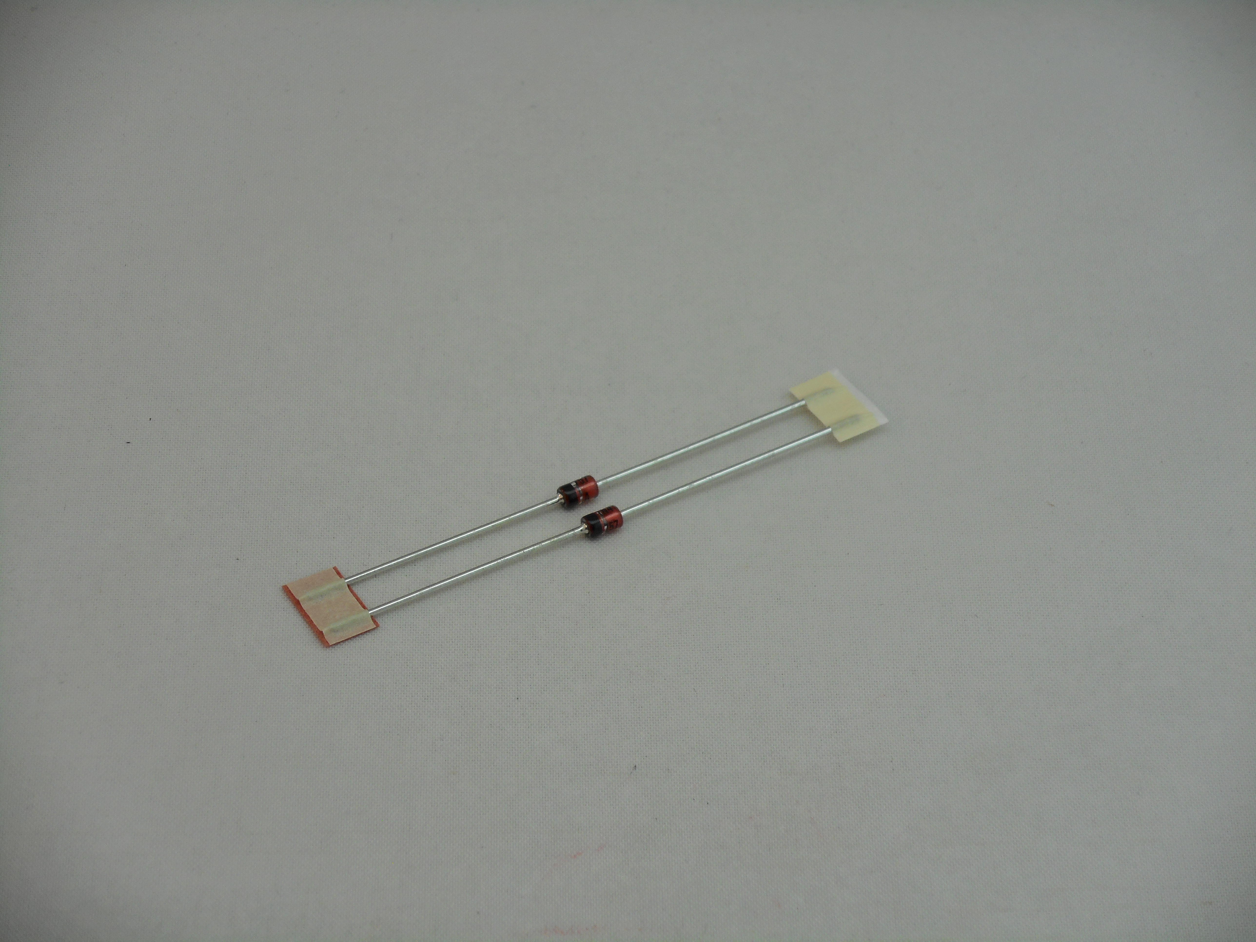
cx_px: 628
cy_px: 471
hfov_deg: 16.8
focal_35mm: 117
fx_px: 4245
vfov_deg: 12.7
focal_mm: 20.9
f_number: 5.9
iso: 110
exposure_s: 1/60
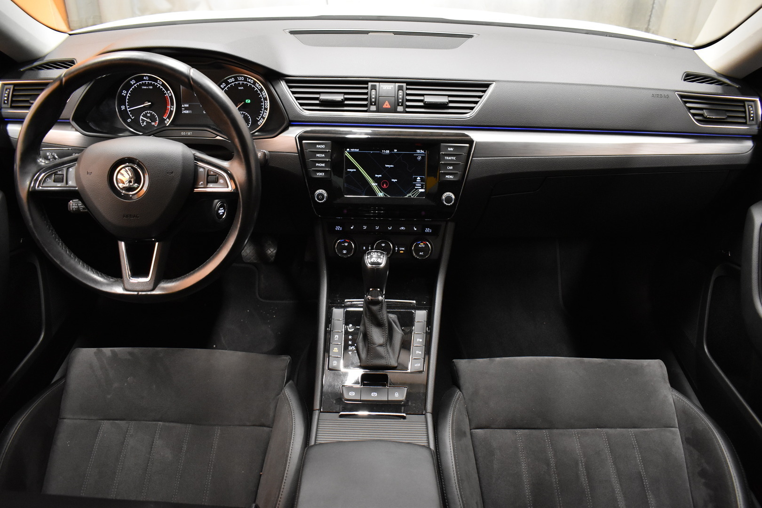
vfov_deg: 47.9
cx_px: 381
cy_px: 254
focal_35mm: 27
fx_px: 571
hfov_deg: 67.4
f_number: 3.5
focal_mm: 18
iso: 2500
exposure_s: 1/30
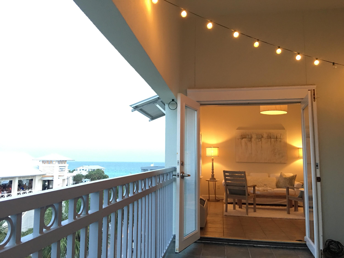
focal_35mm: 29
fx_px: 288
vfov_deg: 48.2
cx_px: 172
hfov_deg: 61.7
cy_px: 129
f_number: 2.2
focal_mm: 4.15
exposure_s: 1/15
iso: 80
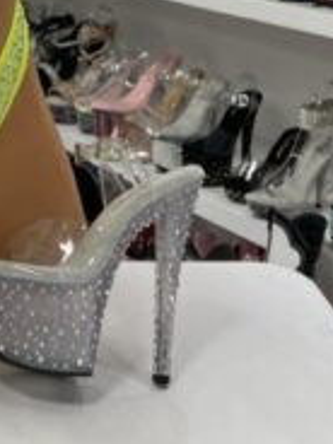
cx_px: -41
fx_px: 1090
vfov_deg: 21.3
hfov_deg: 16.8
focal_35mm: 85
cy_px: -99
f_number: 1.5
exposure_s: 1/60
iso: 80
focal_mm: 5.7
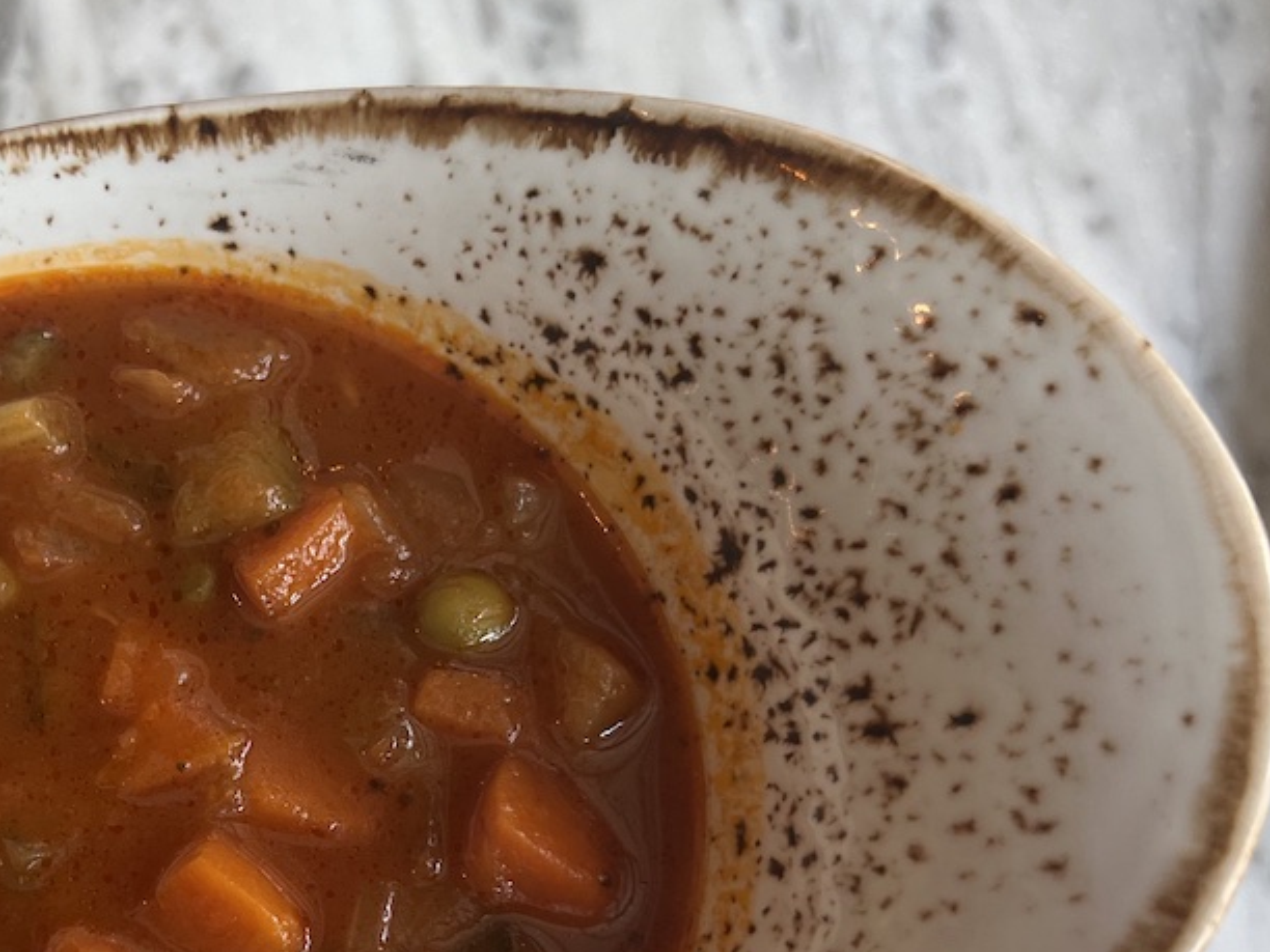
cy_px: 753
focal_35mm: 51
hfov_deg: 35.9
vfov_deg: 28.0
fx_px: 1871
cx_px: 208
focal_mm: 5.7
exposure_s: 1/120
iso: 80
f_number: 1.5
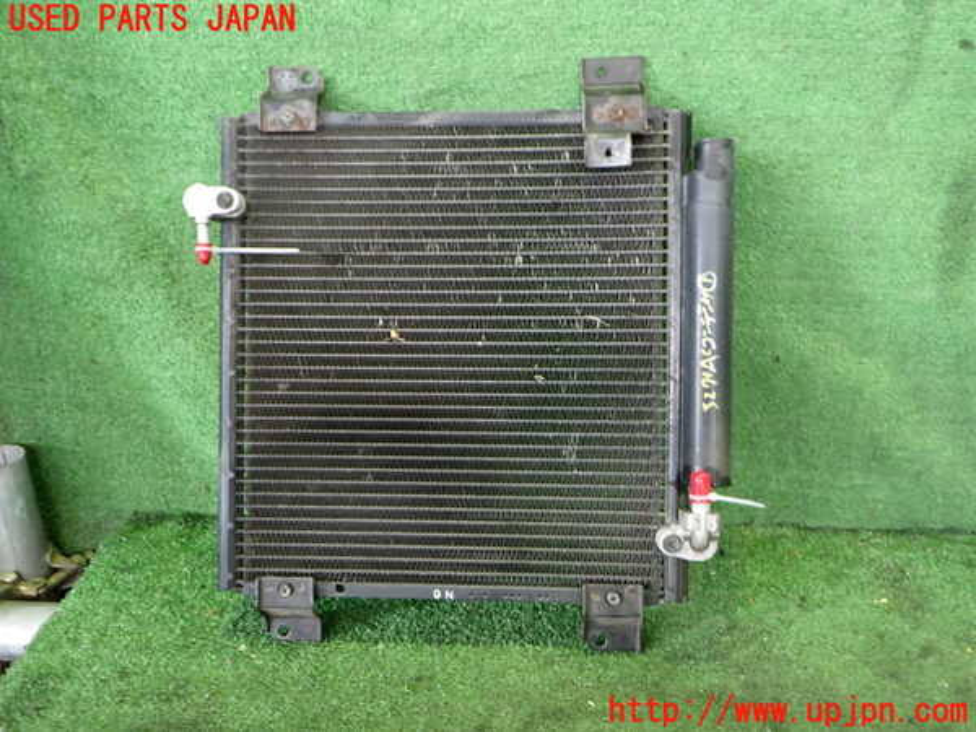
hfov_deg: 60.0
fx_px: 846
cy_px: 366
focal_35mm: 30
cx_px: 488
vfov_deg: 46.8
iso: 800
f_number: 2.3
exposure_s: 1/30
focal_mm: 5.4
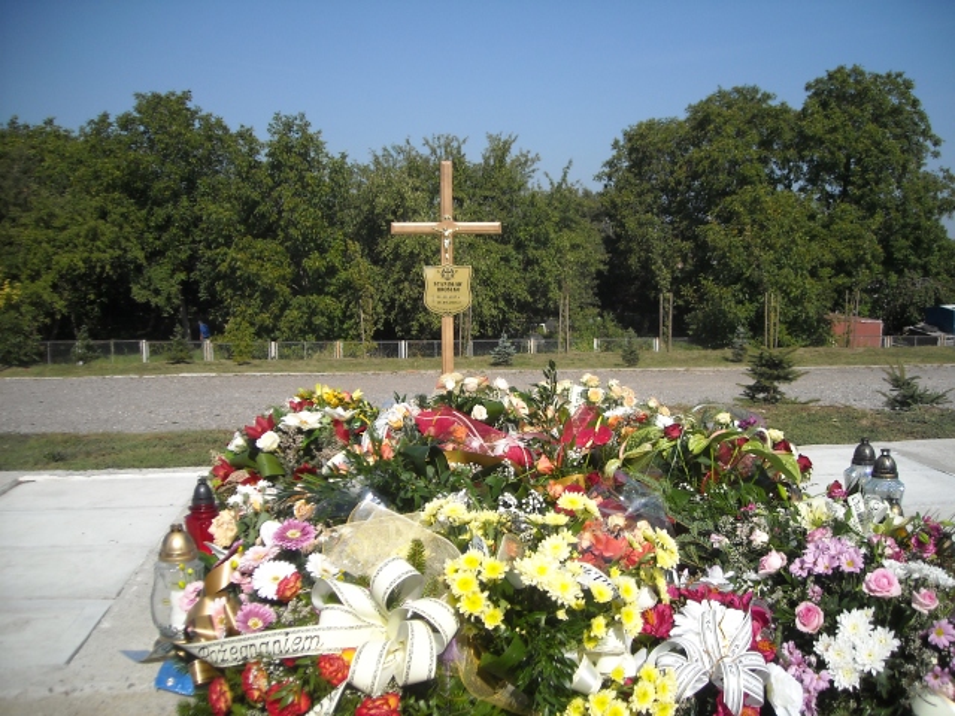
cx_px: 478
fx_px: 966
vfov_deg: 40.7
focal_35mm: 35
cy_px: 358
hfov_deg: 52.6
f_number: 5.6
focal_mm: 5.7
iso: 64
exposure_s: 1/369
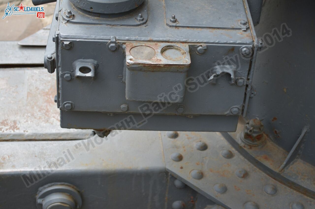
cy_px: 104
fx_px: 720
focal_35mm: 82
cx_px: 158
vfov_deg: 16.5
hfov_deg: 24.7
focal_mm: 55
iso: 200
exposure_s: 1/125
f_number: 5.6
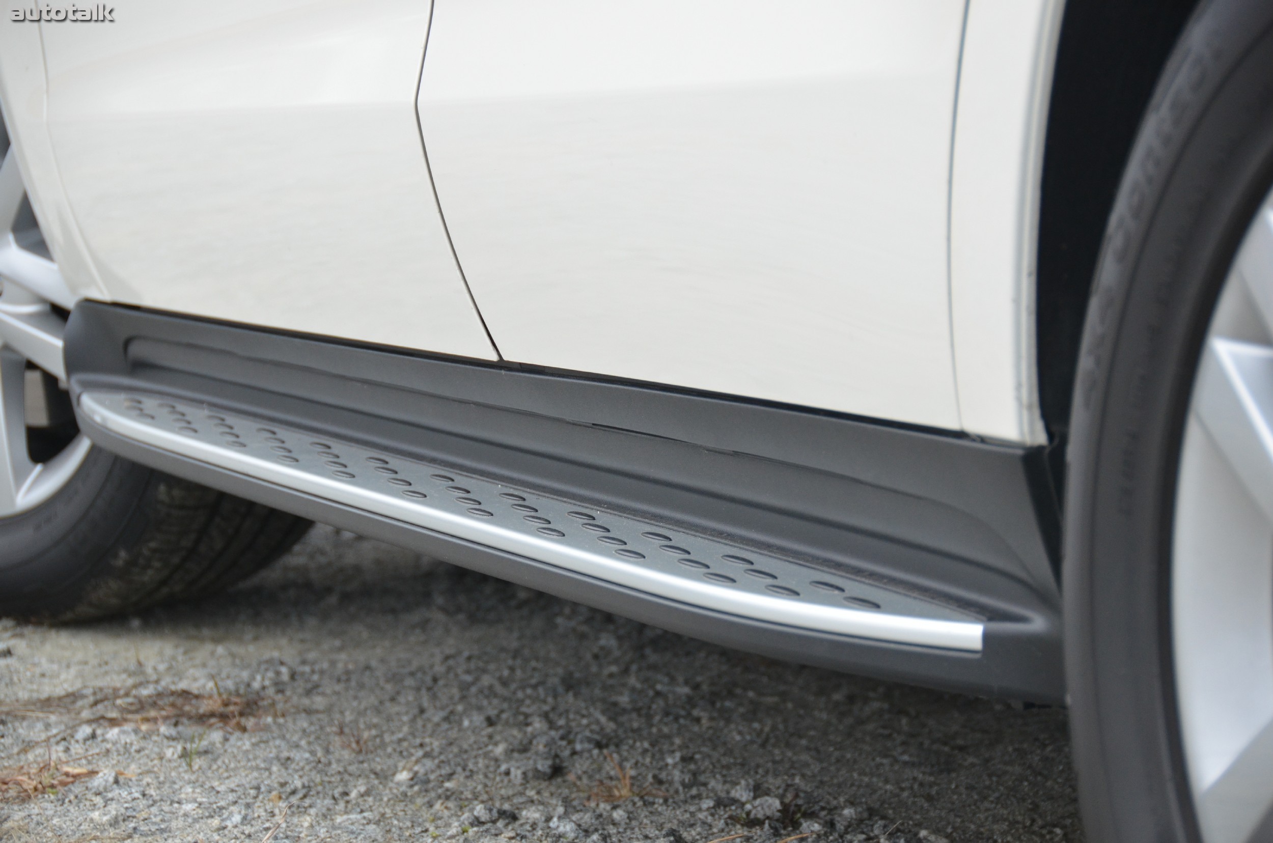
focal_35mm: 135
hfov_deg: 15.2
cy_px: 422
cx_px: 636
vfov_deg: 10.1
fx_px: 4764
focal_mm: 90
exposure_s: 1/500
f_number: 5.3
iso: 800
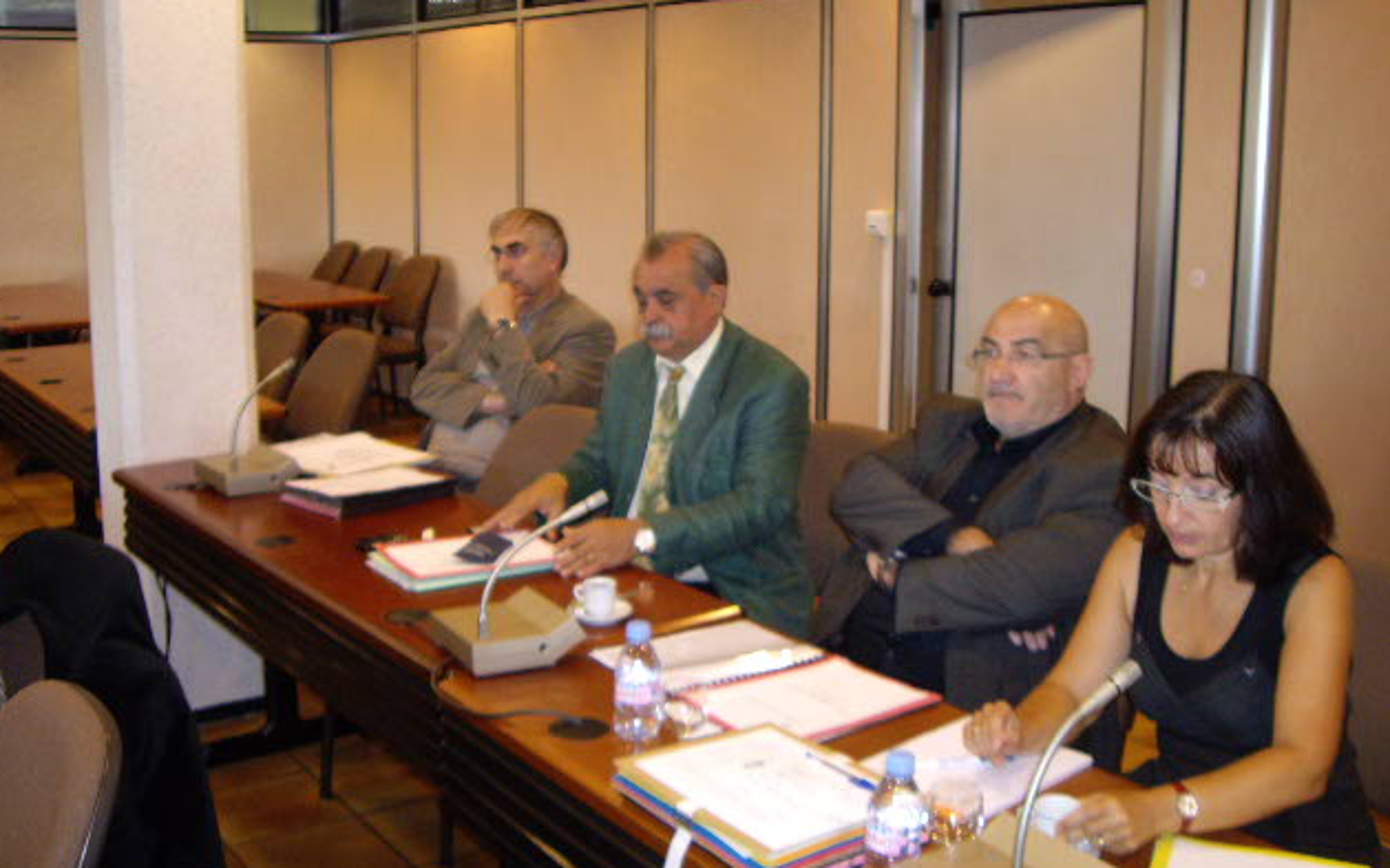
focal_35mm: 41
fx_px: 1553
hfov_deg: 48.2
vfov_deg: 31.2
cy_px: 420
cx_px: 692
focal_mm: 6.2
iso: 200
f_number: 2.7
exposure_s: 1/40
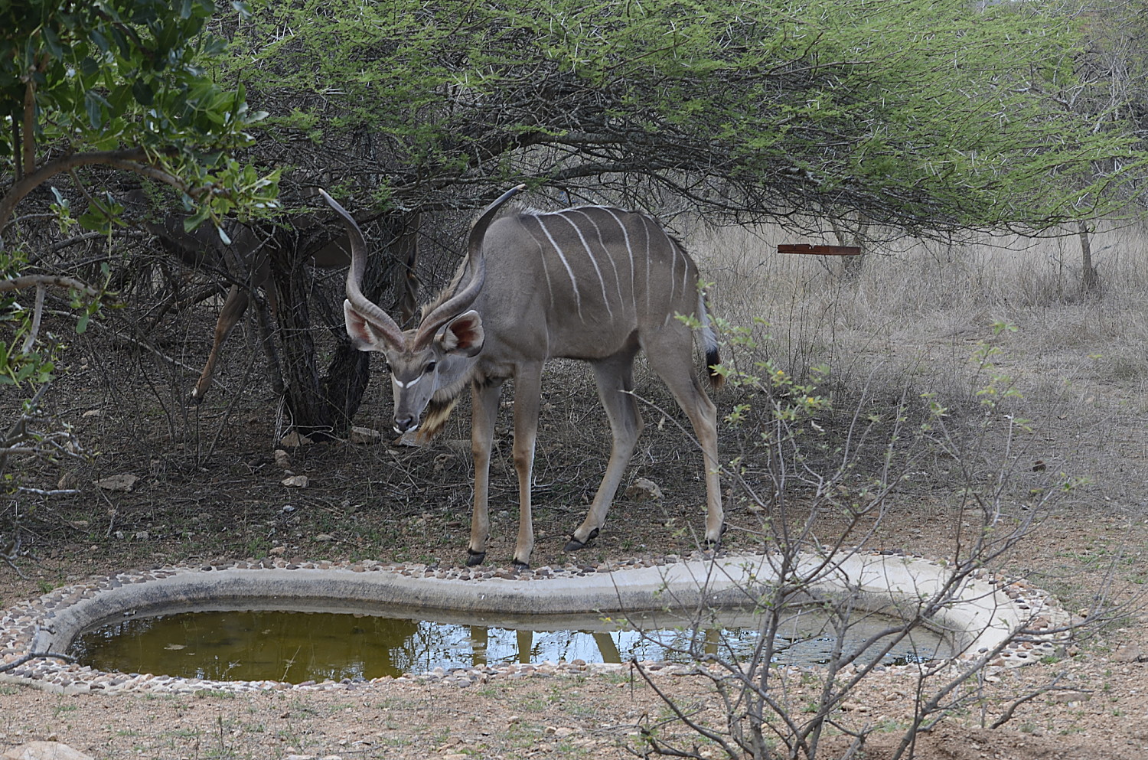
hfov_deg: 22.0
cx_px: 574
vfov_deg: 14.6
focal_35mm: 93
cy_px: 380
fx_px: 2959
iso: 100
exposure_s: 1/80
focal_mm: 62
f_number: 6.3
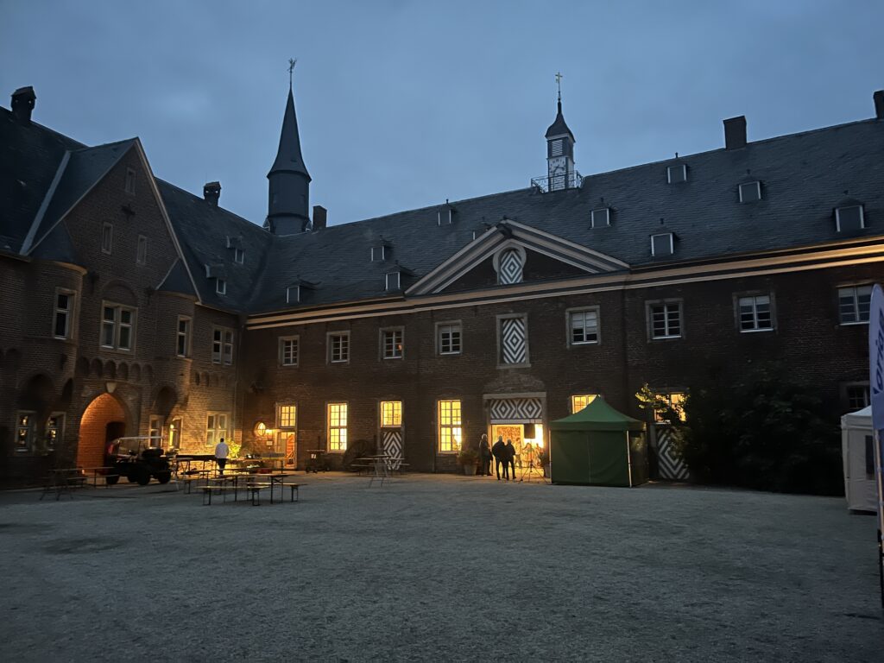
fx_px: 664
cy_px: 332
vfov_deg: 53.1
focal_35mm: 26
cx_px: 442
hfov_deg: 67.3
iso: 1000
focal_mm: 5.1
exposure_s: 1/14
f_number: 1.6
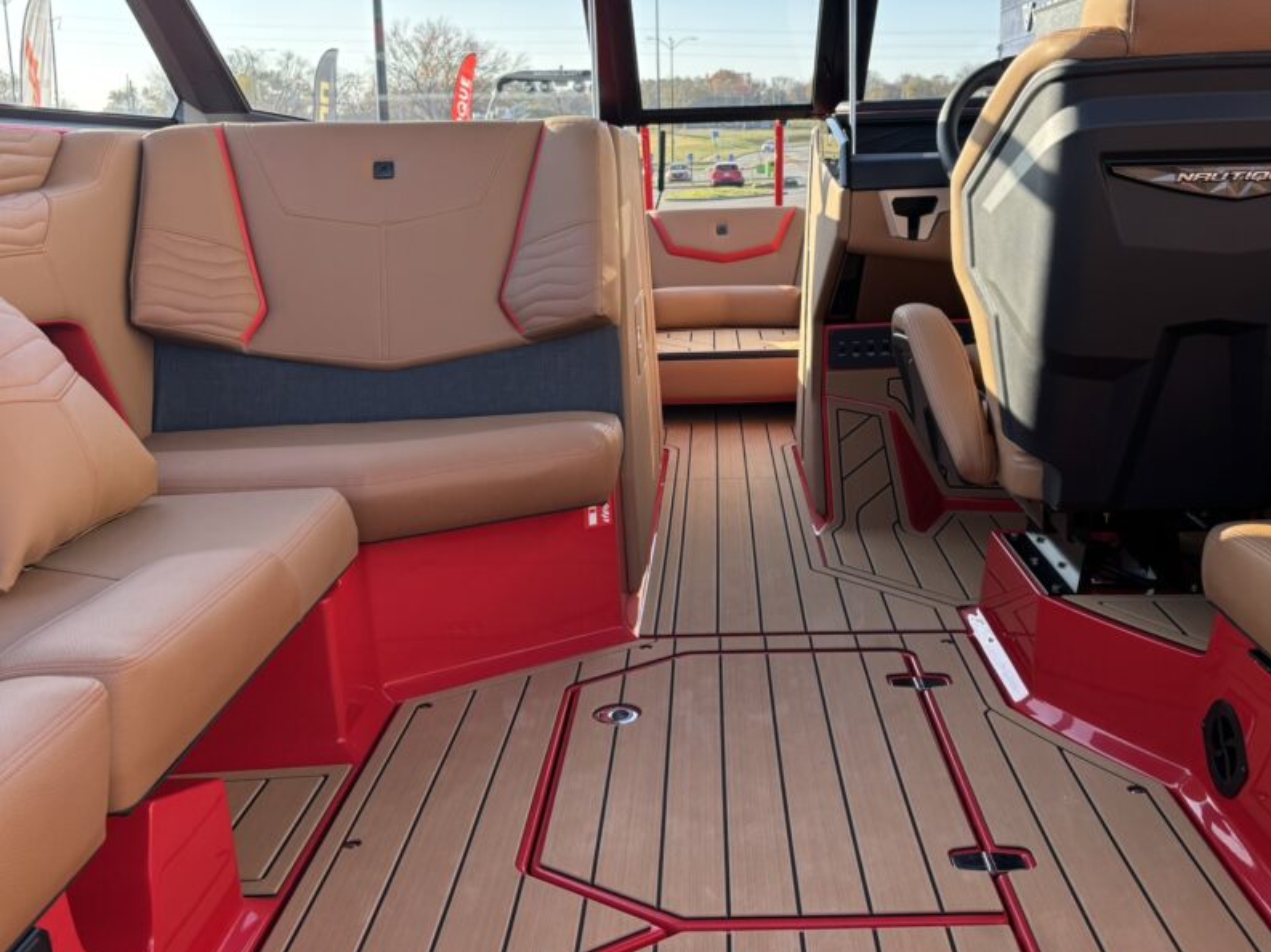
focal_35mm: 35
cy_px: 385
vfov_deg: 40.5
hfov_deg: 52.6
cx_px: 701
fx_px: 1285
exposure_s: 1/559
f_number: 1.6
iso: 50
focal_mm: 5.96
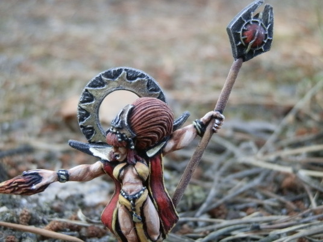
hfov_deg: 31.7
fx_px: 569
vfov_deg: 24.0
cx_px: 162
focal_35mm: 61
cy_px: 121
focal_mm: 10.99
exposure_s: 1/125
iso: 400
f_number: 3.7
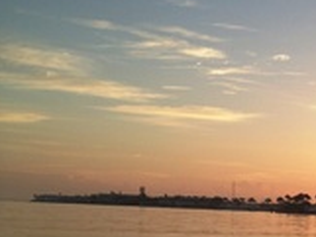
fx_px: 795
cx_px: 391
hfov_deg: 20.8
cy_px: 231
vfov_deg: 16.7
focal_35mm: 87
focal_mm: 4.28
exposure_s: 1/1042
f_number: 2.4
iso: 50
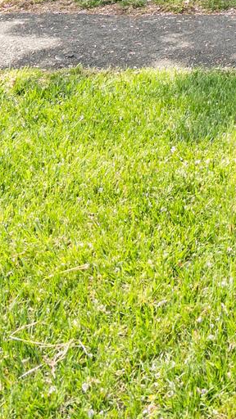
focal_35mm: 67
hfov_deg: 15.0
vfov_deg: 26.4
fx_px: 745
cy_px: -134
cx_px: 457
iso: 320
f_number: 7.1
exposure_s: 1/320
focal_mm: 16
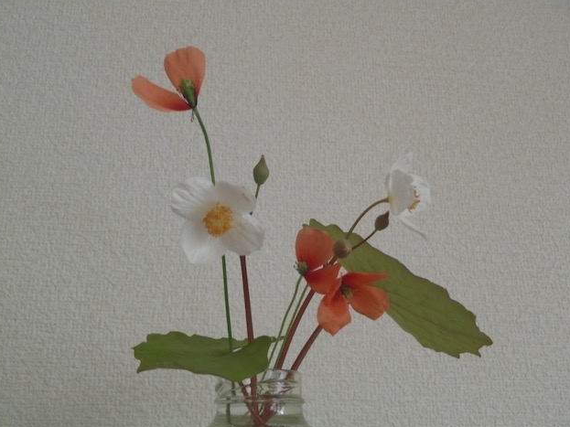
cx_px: 281
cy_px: 211
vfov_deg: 37.7
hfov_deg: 49.0
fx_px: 626
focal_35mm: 38
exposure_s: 1/13
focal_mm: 6.64
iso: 200
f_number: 4.7
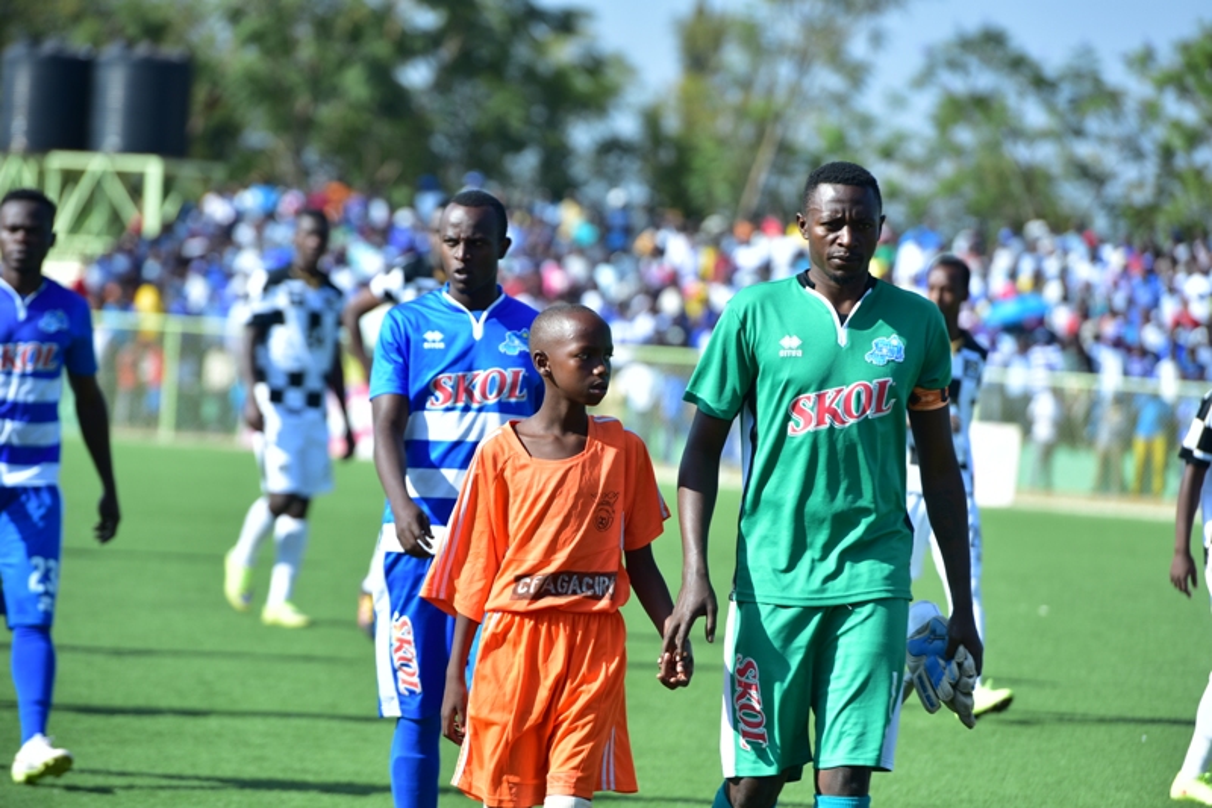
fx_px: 6732
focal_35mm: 200
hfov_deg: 10.3
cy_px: 404
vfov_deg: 6.9
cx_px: 606
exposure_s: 1/500
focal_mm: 200
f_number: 6.3
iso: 125
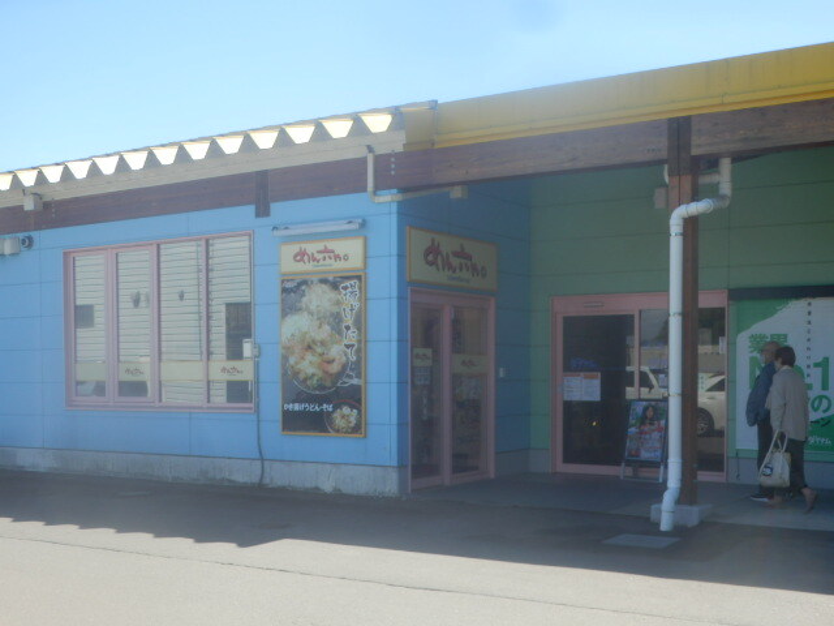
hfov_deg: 37.5
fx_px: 1229
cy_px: 313
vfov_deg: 28.6
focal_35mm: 51
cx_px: 417
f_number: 4.4
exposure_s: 1/250
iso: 80
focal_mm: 9.1
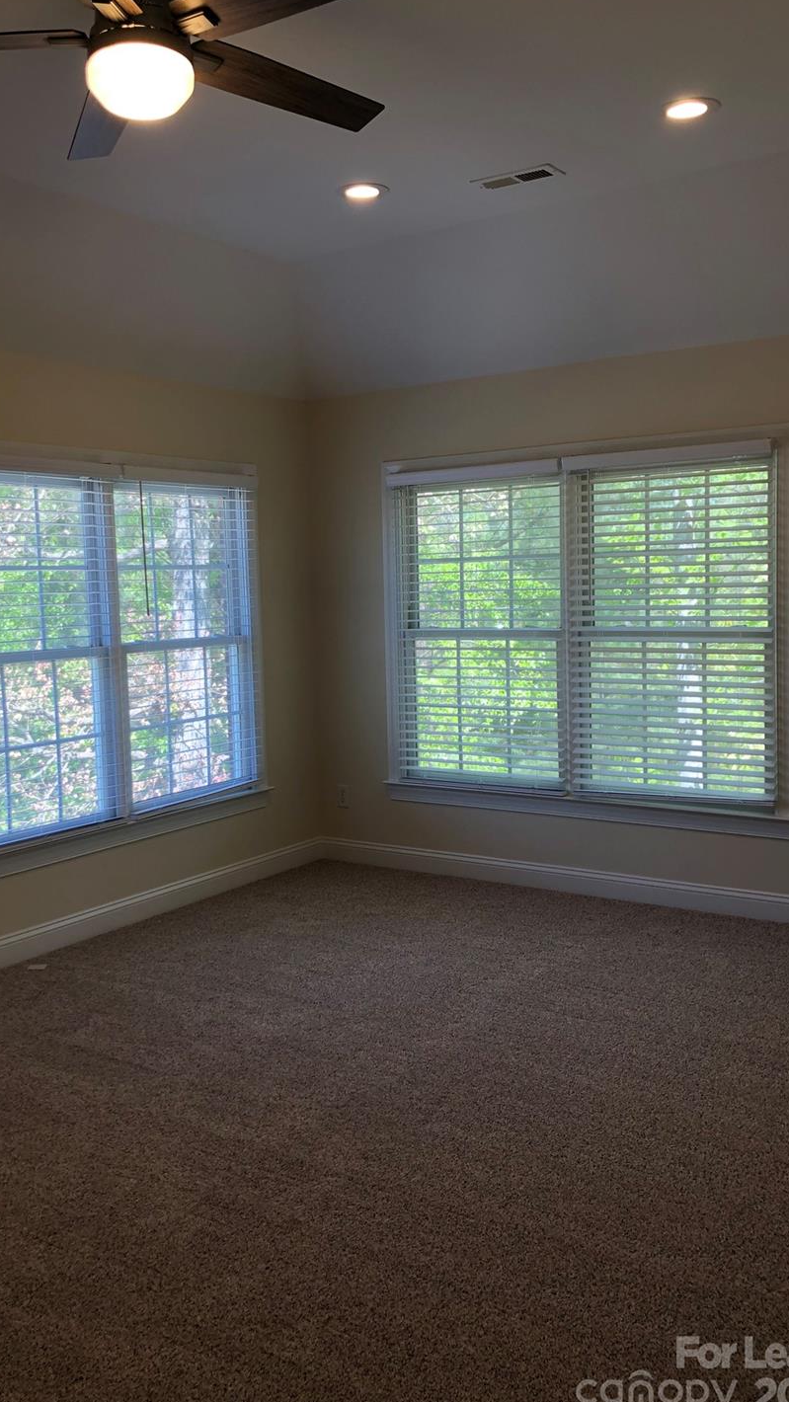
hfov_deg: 35.5
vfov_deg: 59.5
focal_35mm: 33
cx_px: 321
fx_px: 1227
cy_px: 682
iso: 50
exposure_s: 1/120
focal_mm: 4
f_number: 1.8
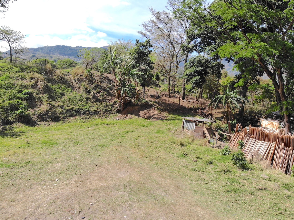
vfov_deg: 56.8
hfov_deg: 71.6
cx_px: 147
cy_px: 110
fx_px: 204
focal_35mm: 24
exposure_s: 1/816
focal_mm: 4.5
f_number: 2.8
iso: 100
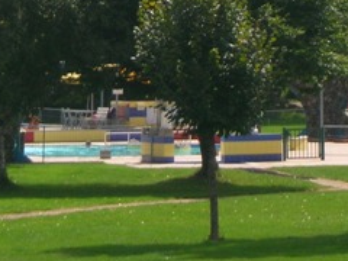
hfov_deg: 5.8
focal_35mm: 341
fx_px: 3428
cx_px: 170
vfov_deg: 4.3
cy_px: -143
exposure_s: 1/259
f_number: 5.4
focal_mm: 17.4
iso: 50
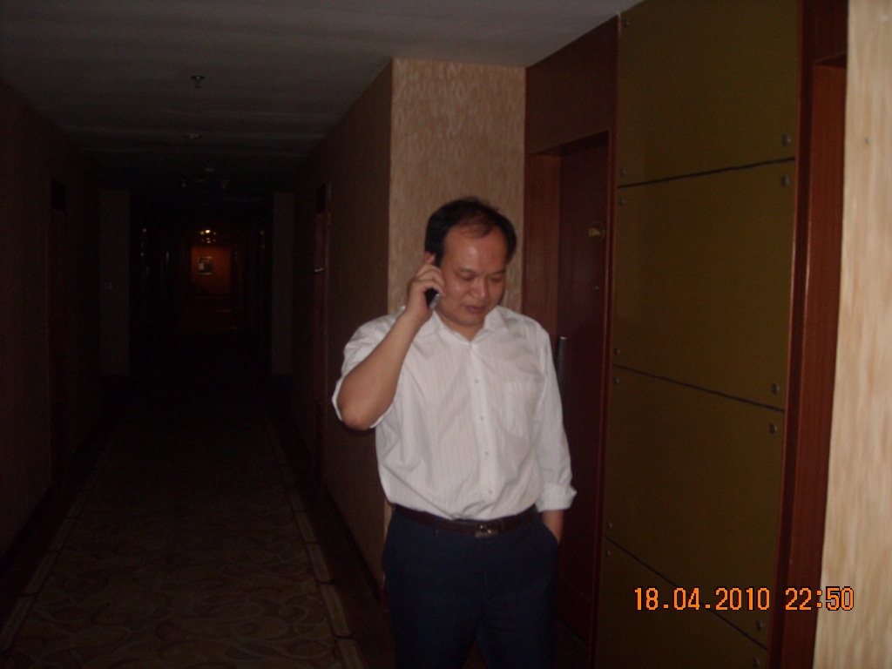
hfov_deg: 52.6
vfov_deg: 40.7
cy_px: 334
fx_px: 902
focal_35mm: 35
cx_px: 446
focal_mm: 5.7
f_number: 2.8
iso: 200
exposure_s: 1/60
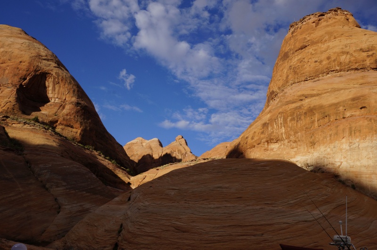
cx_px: 188
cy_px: 125
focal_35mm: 36
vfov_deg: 36.8
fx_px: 377
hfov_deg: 53.2
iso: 200
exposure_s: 1/200
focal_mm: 24
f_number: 13
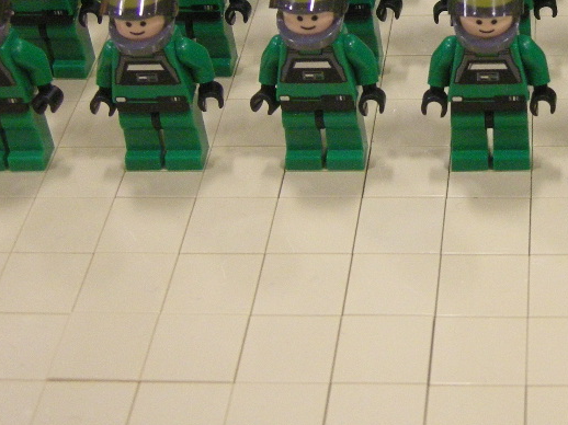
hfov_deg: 21.2
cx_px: 589
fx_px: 1460
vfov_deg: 16.3
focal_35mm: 89
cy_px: 26
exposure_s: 1/21
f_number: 2.7
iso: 400
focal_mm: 7.5
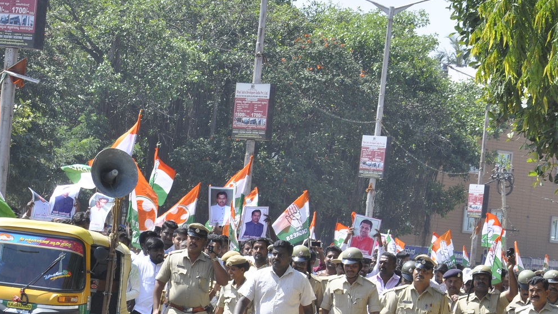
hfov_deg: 10.0
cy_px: 258
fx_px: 3180
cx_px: 156
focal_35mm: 215
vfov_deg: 5.7
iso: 400
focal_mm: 85
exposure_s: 1/125
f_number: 13
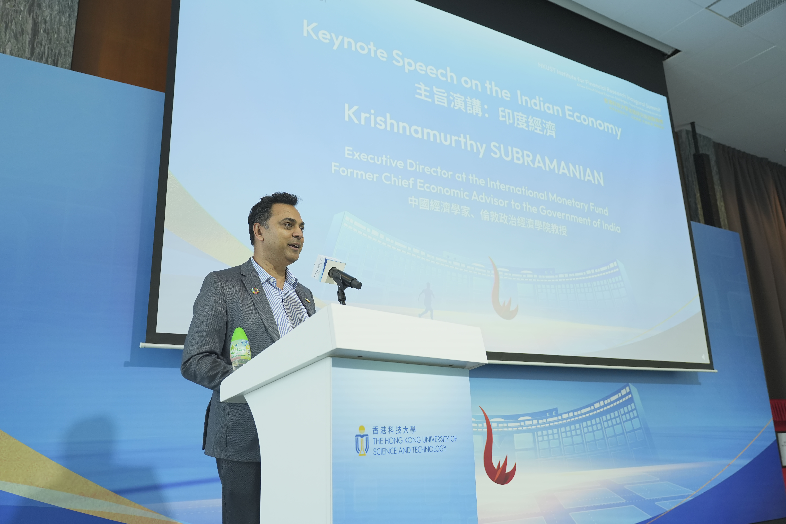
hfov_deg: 63.7
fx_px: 633
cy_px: 262
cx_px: 393
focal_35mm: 29
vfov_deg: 45.0
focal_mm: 29
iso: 1250
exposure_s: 1/160
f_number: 4
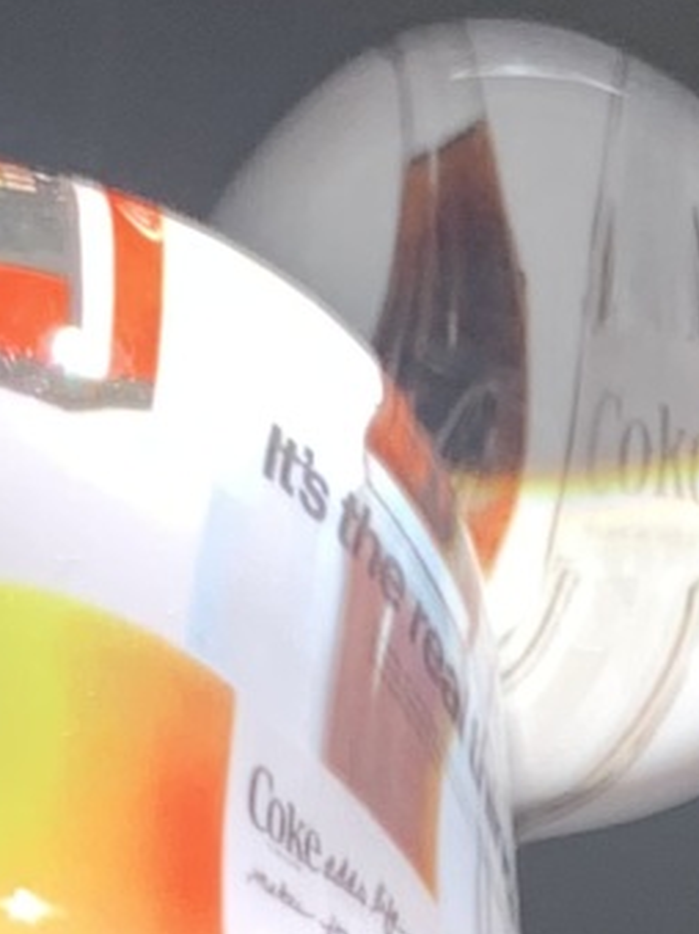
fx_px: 4957
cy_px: 2543
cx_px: 619
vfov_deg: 9.2
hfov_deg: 8.0
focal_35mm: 184
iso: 64
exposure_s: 1/60
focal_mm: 4.25
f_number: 1.8
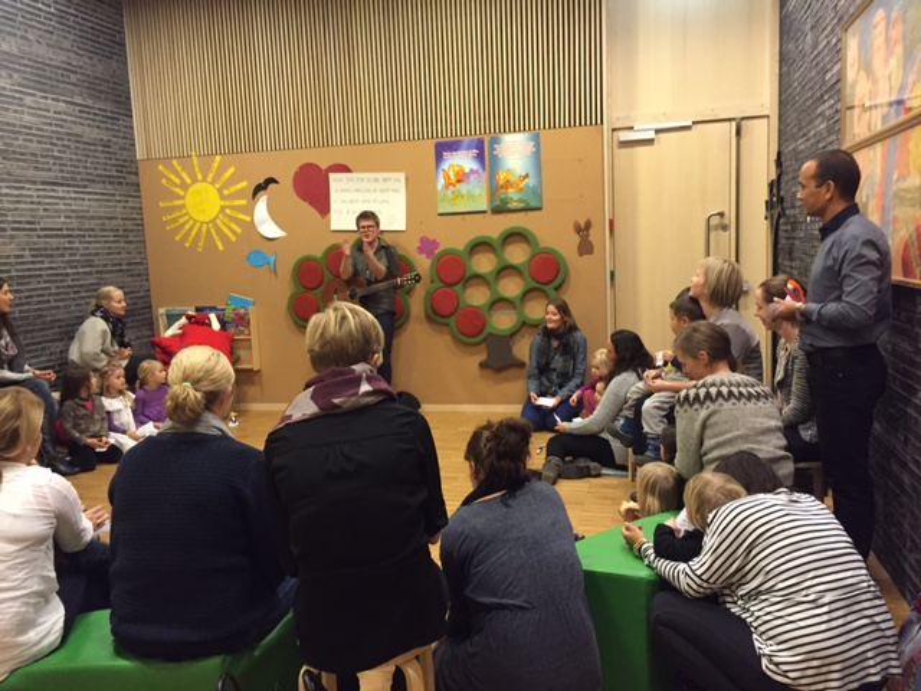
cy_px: 346
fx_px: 772
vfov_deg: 48.2
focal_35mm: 29
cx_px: 460
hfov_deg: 61.7
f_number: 2.2
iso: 250
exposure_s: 1/24
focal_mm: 4.15
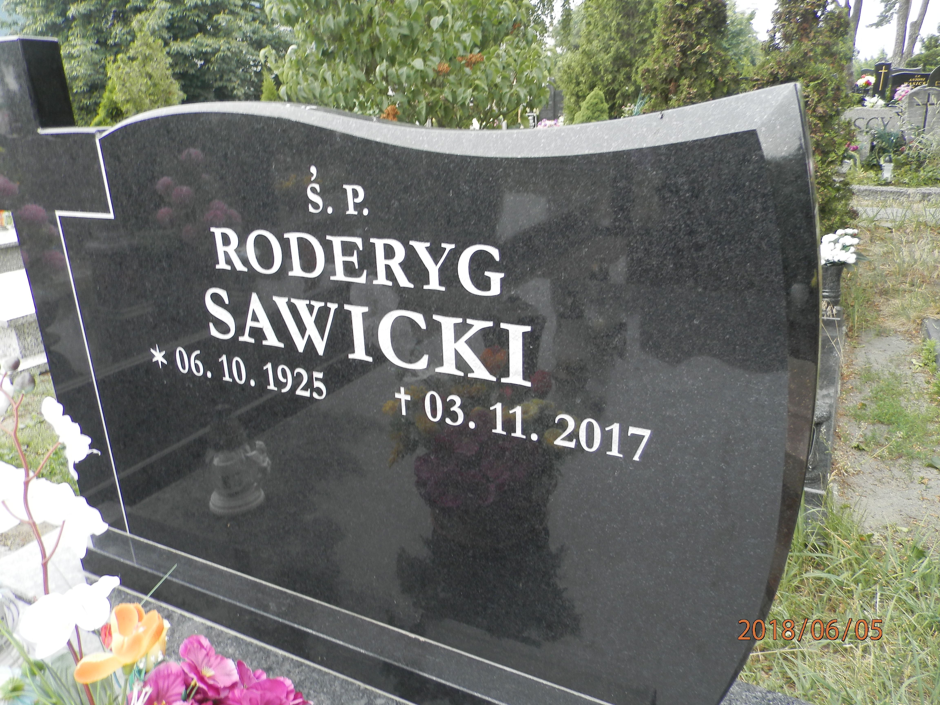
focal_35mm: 25
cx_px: 470
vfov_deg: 54.9
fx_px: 679
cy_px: 352
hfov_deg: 69.4
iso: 80
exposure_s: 1/50
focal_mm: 4.5
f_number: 3.1
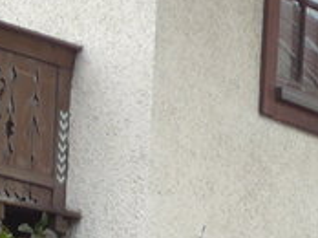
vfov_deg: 3.6
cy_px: 725
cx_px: 221
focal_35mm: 407
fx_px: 3734
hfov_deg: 4.9
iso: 80
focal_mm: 12
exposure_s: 1/200
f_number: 3.5
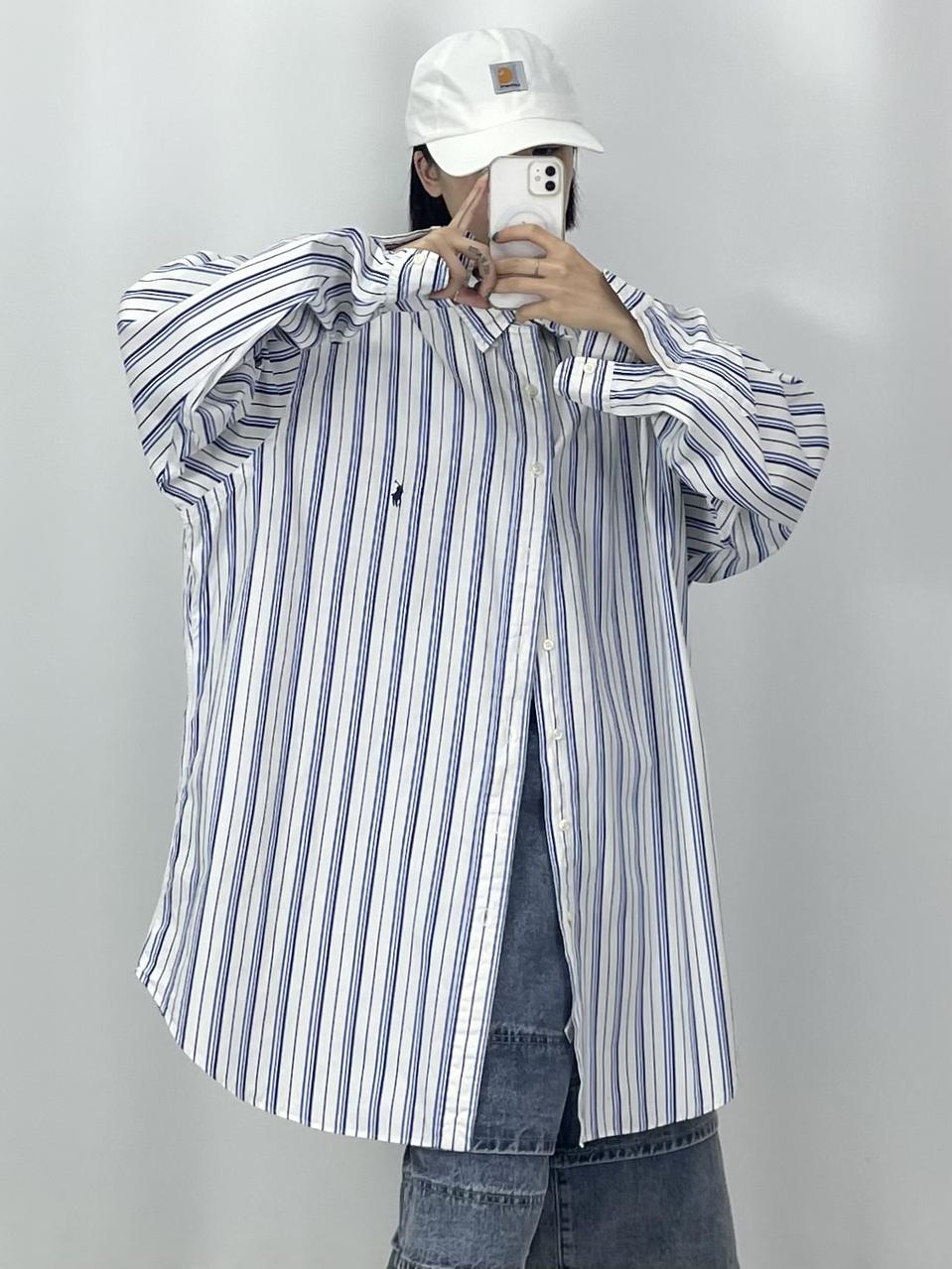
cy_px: 634
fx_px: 954
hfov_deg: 53.1
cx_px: 476
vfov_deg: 67.3
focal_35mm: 26
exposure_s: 1/219
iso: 32
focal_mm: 4.2
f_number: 1.6
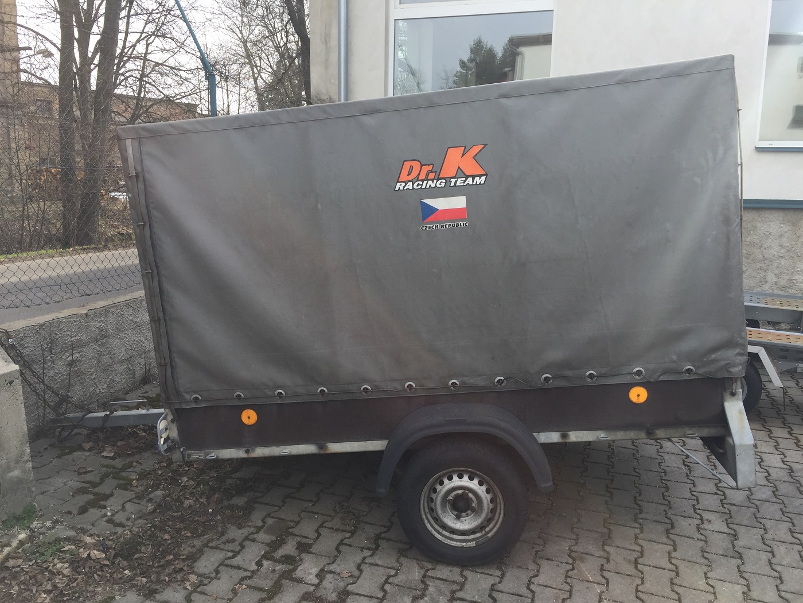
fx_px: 673
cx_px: 402
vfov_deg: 48.2
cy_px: 302
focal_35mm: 29
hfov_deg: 61.7
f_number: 2.2
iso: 32
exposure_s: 1/501
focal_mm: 4.15
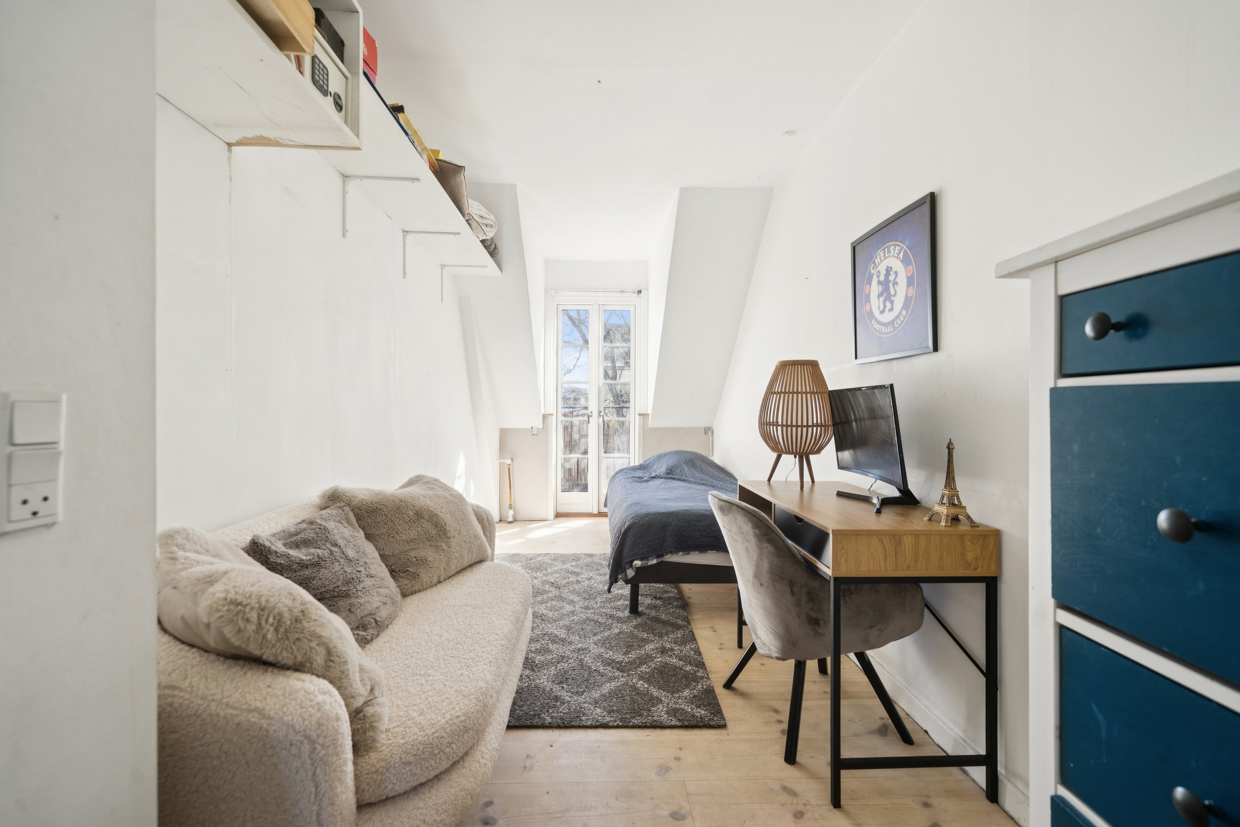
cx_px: 620
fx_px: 482
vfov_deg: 81.2
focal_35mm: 14
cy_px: 414
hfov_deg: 104.3
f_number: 5.6
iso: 200
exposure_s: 1/50
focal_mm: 14
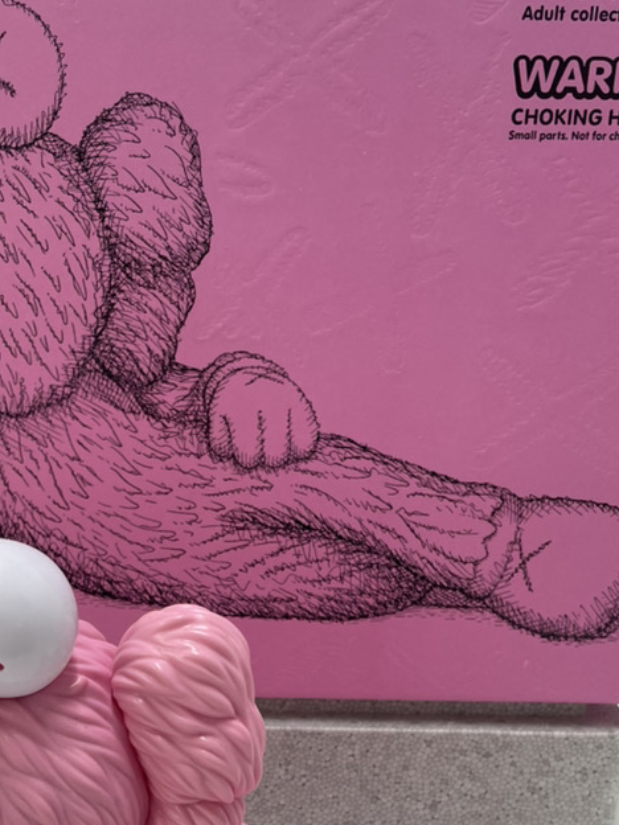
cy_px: 695
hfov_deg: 28.9
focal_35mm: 50
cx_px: 200
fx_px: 1192
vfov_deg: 36.5
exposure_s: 1/100
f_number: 1.6
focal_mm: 4.2
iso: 50
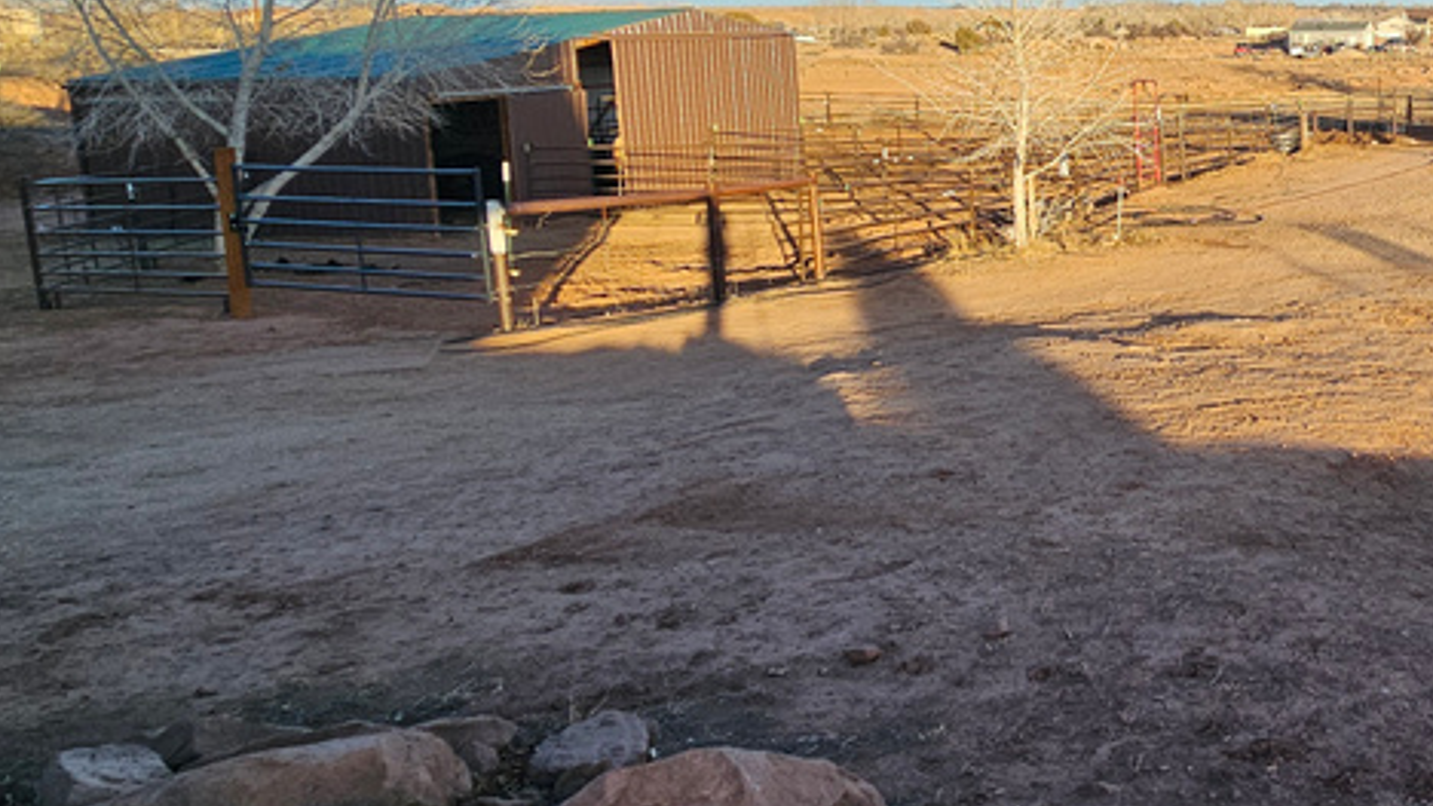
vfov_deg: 36.3
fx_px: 1178
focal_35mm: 31
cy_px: 141
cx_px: 1396
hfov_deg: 51.6
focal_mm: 2.2
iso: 50
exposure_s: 1/965
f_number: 2.2
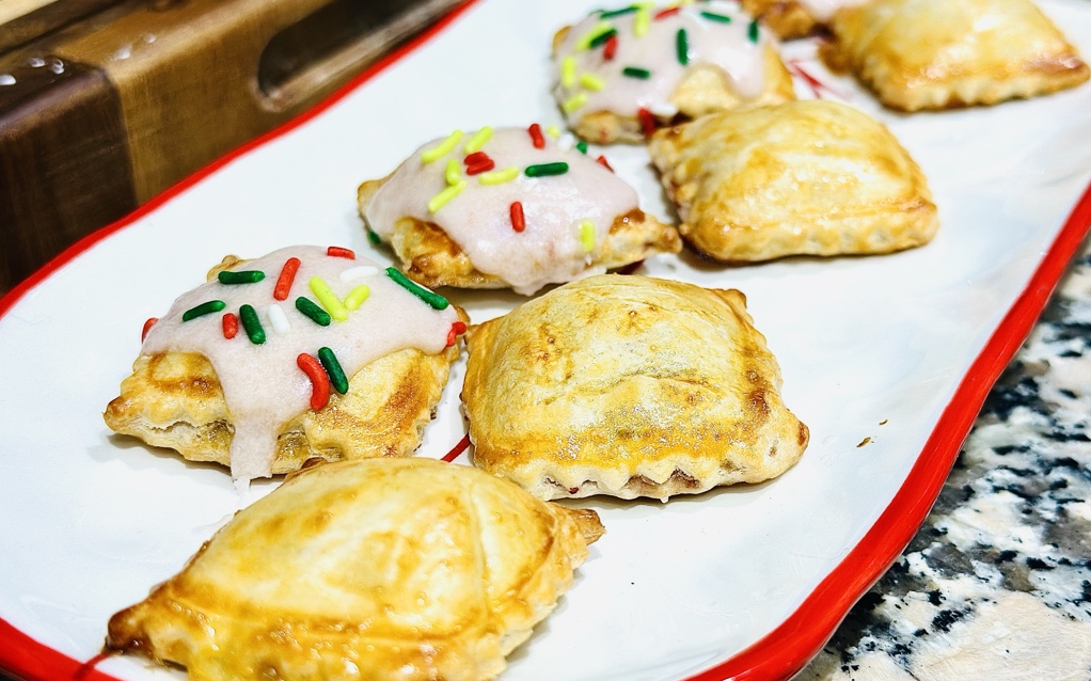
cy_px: 346
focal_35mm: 51
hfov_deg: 39.6
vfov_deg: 25.3
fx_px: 1516
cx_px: 546
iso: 80
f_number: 1.78
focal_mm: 6.86
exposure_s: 1/60
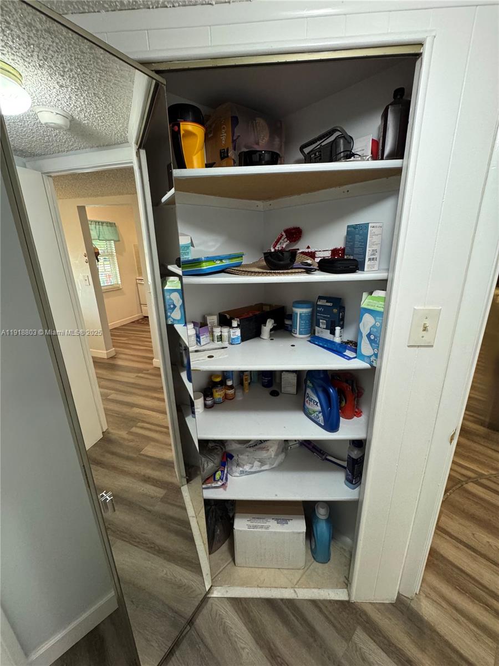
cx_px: 250
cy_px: 333
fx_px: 269
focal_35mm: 14
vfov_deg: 102.1
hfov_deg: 85.7
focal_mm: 2.22
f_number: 2.2
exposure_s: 1/60
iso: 500
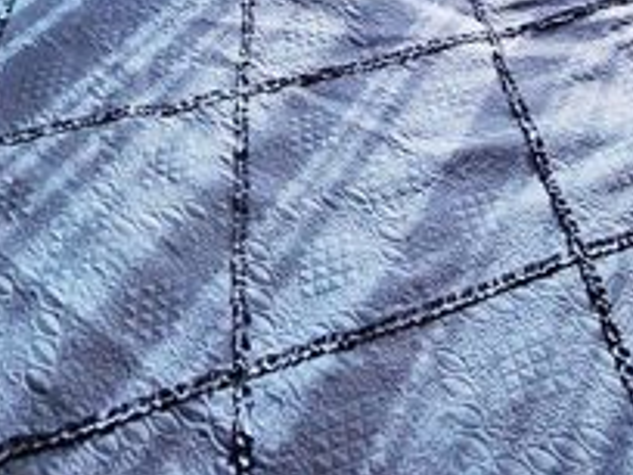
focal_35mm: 45
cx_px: 461
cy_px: -342
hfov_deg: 41.1
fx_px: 823
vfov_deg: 22.2
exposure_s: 1/137
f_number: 2.2
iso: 32
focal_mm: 1.7
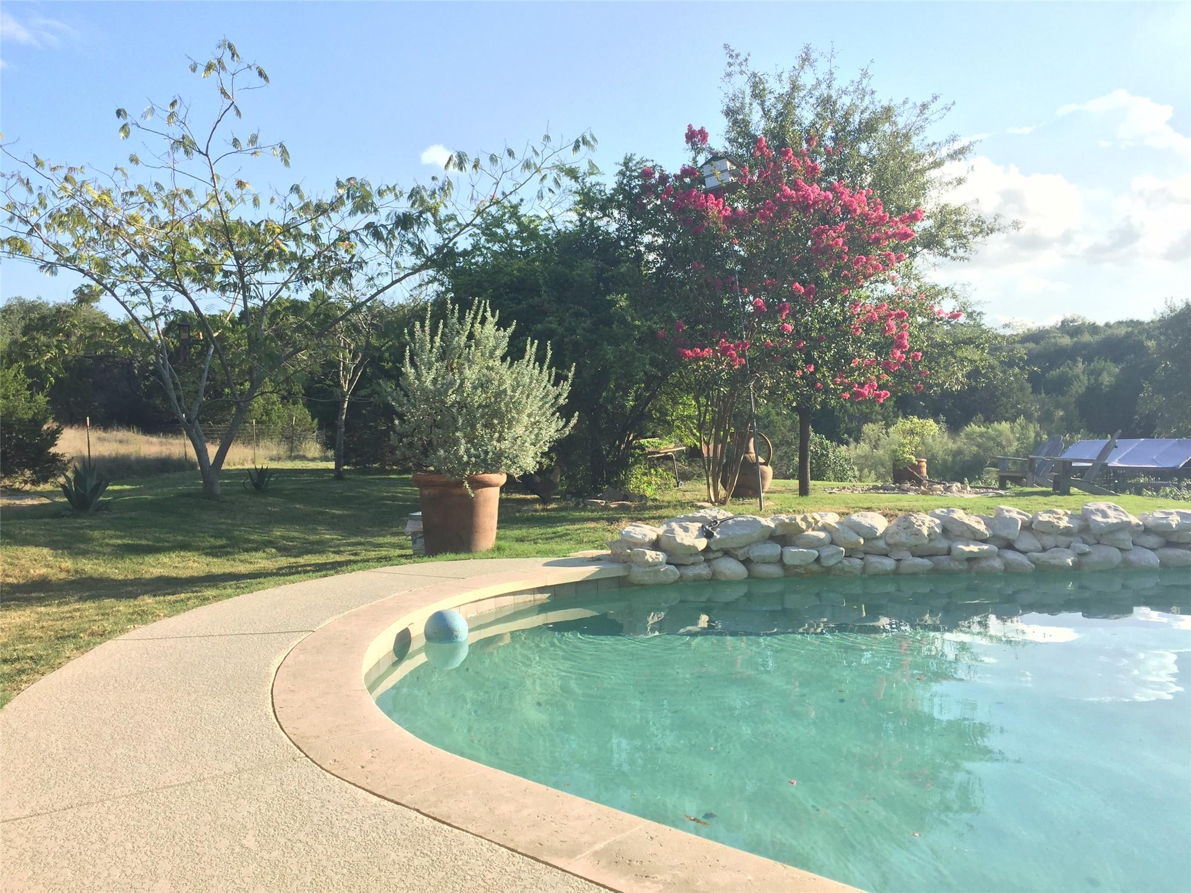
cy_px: 446
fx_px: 998
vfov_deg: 48.2
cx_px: 596
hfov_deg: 61.7
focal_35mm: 29
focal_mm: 4.15
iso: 32
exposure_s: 1/618
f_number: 2.2
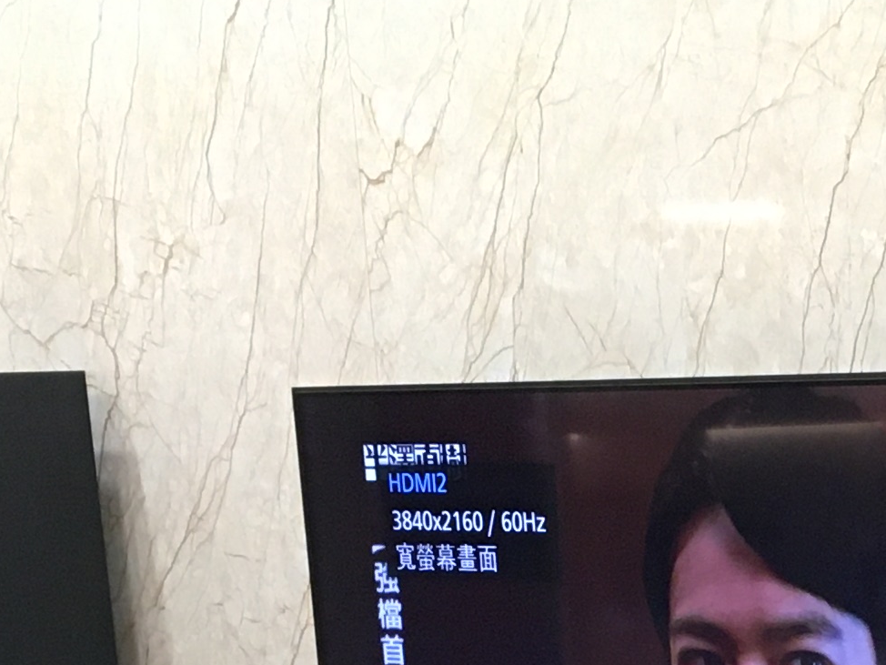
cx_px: 1002
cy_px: 1159
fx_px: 3072
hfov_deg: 15.9
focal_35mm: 120
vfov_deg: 11.5
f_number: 2.2
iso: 100
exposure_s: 1/30
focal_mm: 4.15
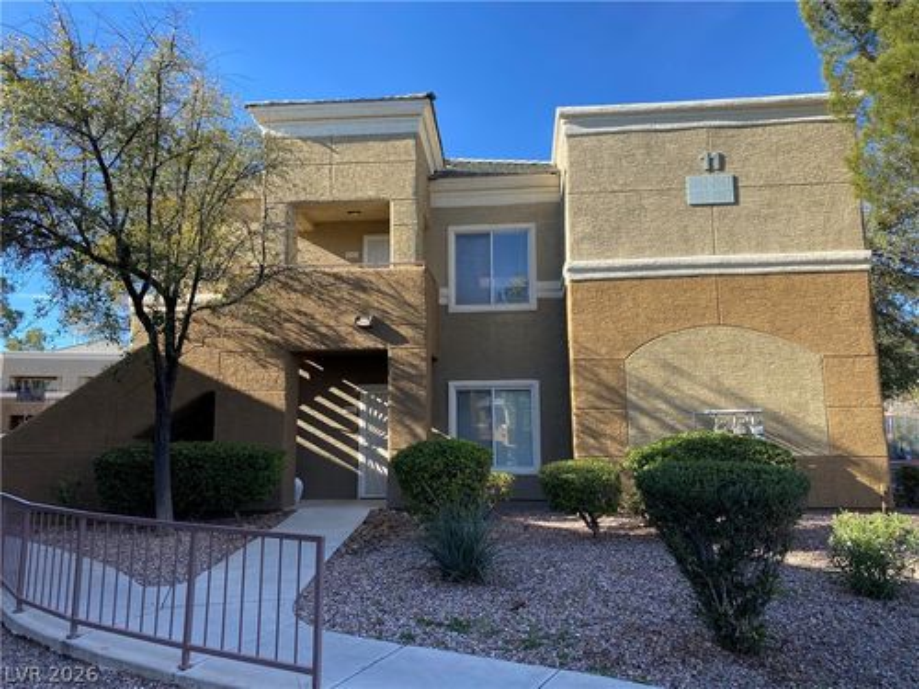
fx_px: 690
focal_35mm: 26
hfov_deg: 67.3
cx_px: 460
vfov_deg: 53.1
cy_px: 344
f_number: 1.8
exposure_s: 1/884
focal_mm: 4.25
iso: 32
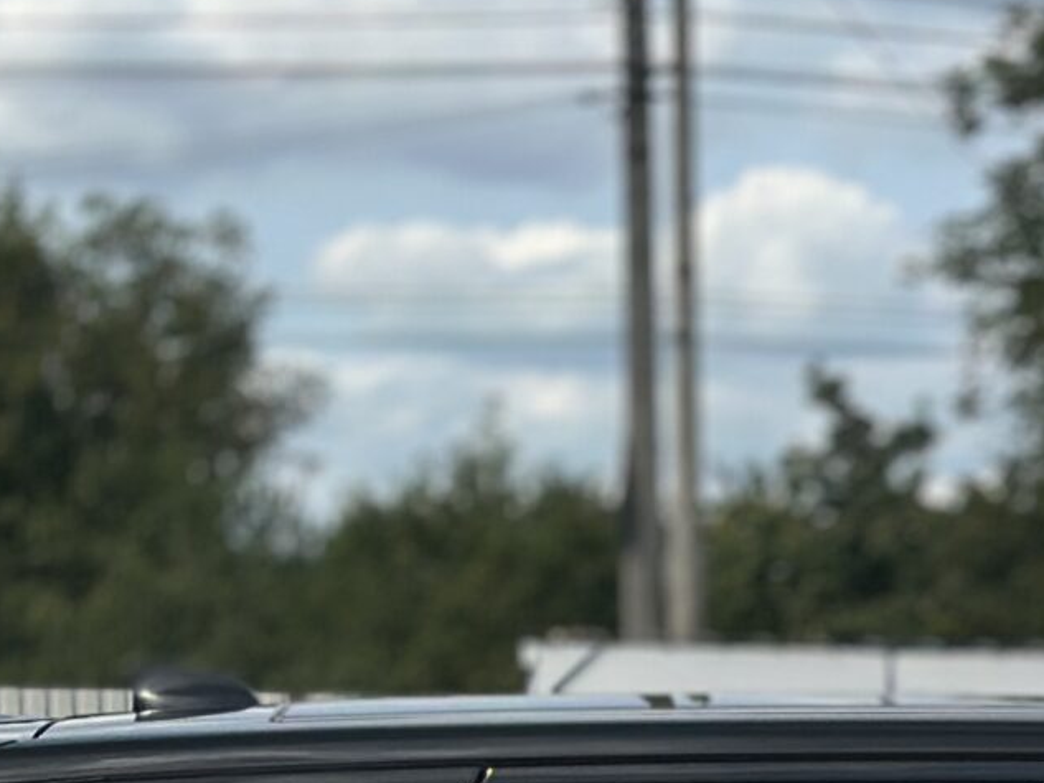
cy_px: 1373
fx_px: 5852
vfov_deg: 7.5
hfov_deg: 10.0
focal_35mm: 194
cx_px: 1249
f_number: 1.78
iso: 100
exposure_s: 1/8197
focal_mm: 6.86
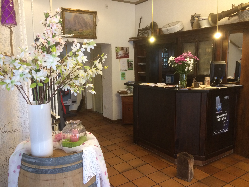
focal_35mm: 29
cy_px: 94
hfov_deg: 61.7
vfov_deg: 48.2
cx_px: 124
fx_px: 209
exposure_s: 1/33
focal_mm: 4.15
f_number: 2.2
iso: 200
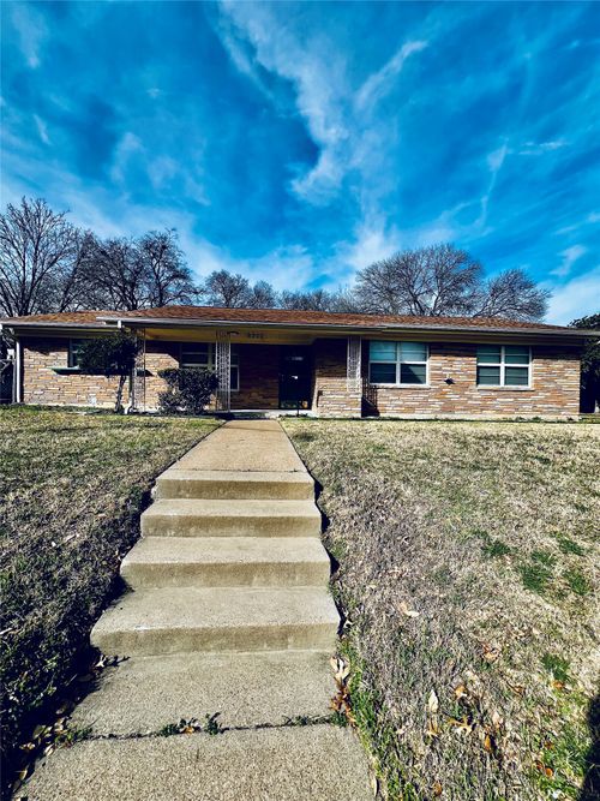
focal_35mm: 13
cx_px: 300
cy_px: 400
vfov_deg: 106.2
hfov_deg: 89.9
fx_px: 301
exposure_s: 1/1393
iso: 32
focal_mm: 1.57
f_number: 1.8
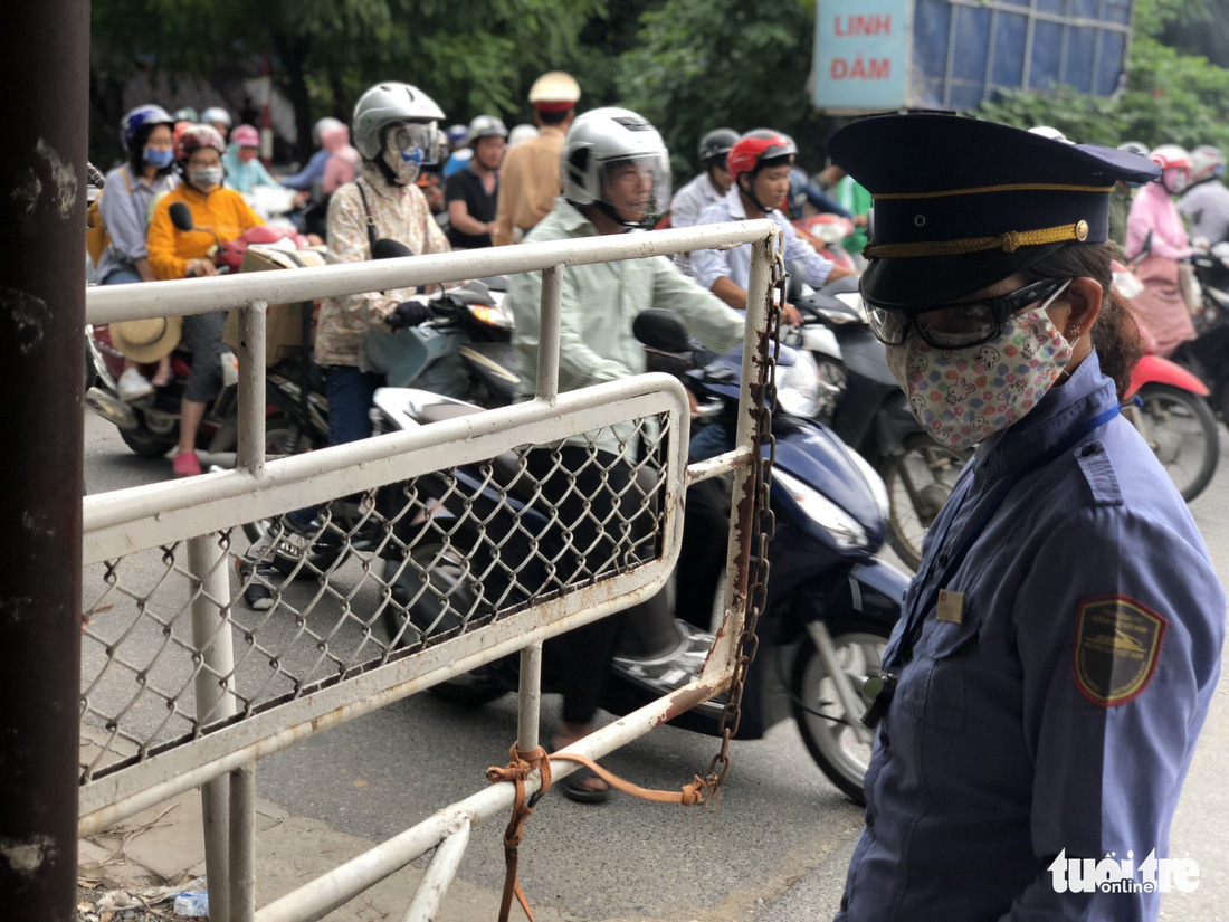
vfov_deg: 28.0
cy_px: 461
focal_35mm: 52
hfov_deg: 36.8
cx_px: 614
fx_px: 1846
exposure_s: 1/50
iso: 16
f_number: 2.4
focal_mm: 6
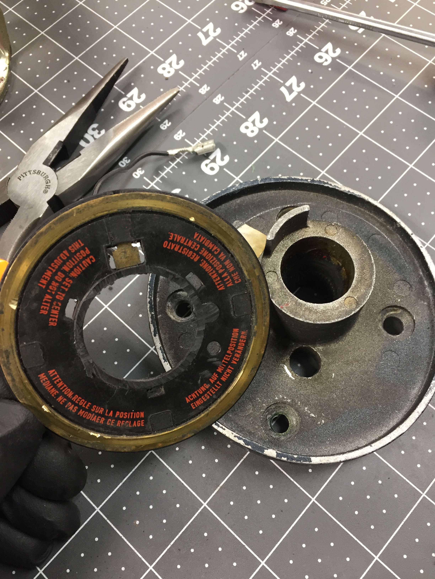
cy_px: 290
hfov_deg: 48.2
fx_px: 486
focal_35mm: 29
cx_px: 218
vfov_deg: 61.7
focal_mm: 4.15
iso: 80
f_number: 2.2
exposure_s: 1/30
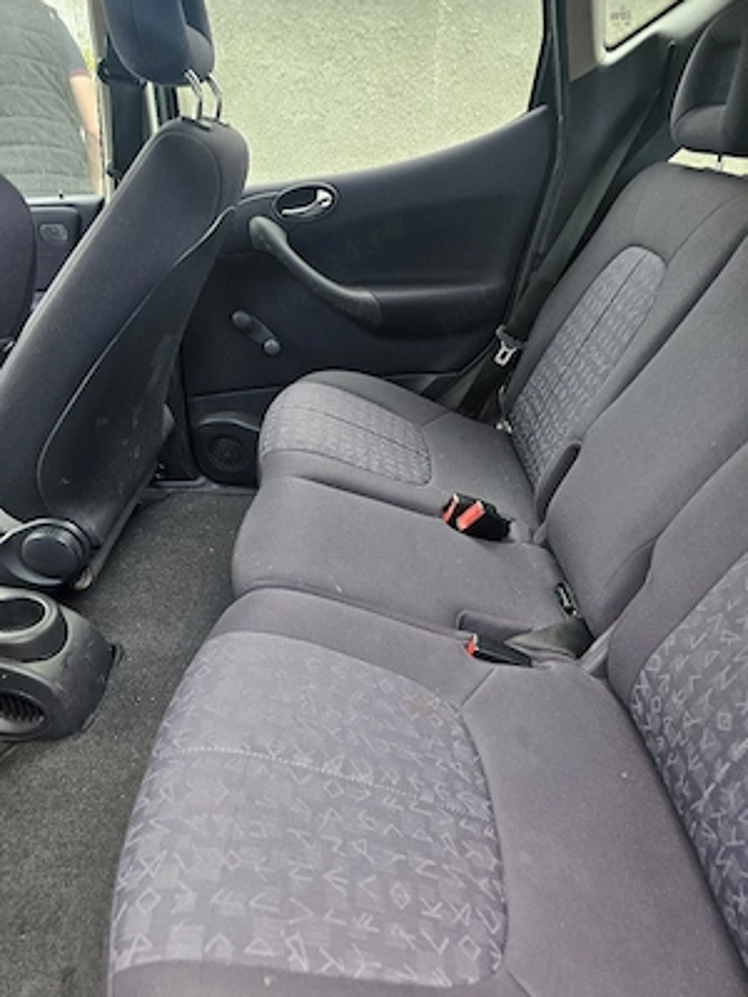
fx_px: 663
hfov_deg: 58.9
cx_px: 374
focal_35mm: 23
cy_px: 498
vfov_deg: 73.9
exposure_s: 1/100
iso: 200
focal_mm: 6.3
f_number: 1.7
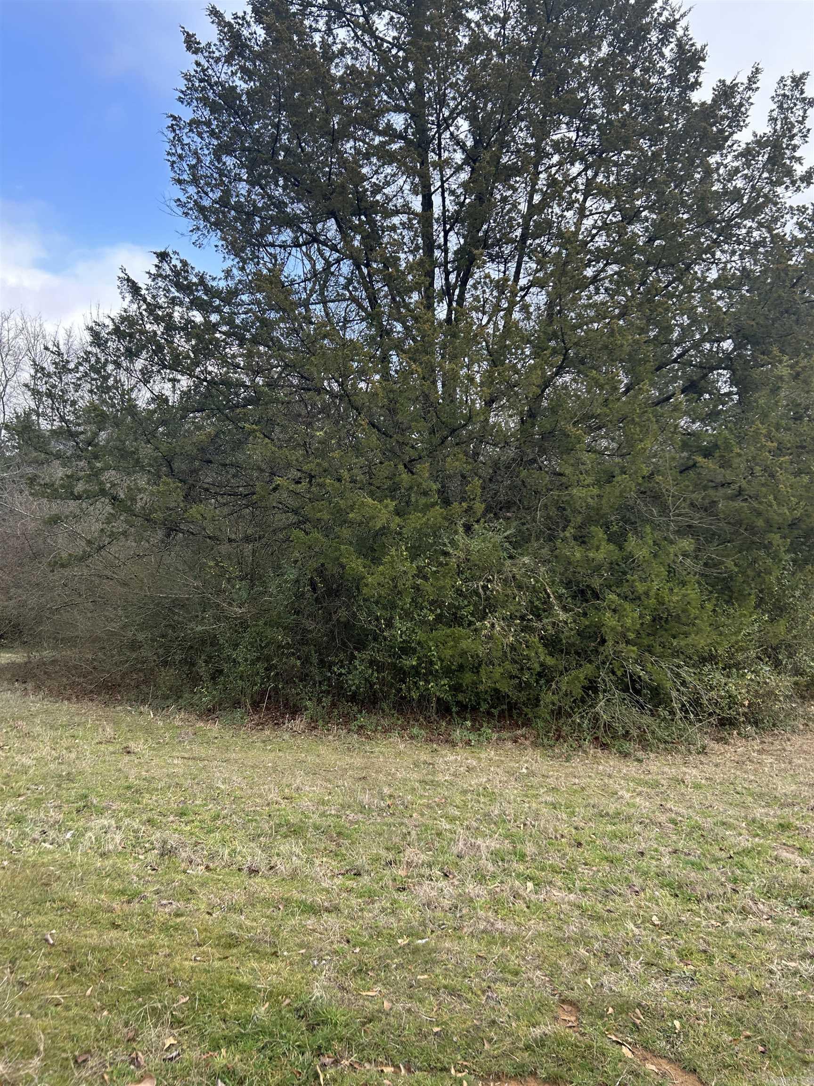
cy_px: 543
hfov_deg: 53.1
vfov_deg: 67.3
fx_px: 815
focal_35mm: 26
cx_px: 407
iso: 50
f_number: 1.5
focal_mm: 5.7
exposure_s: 1/646
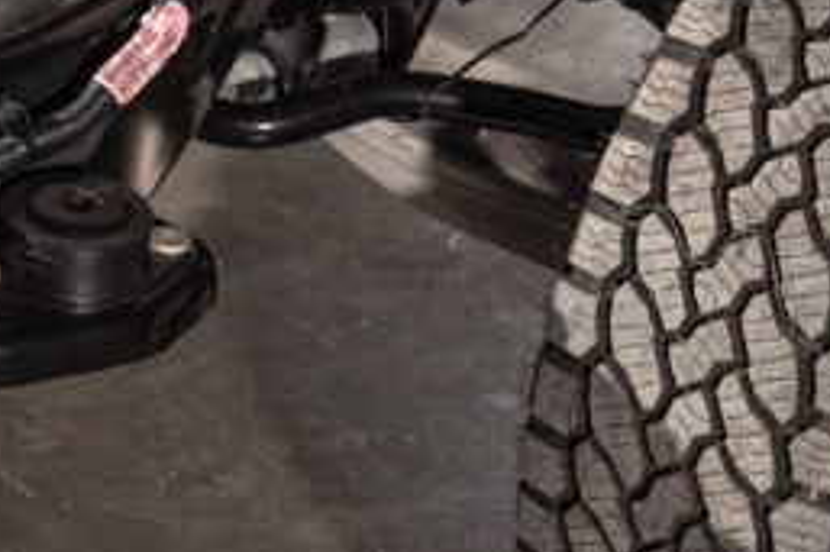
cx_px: -465
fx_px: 4861
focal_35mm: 211
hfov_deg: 9.5
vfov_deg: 6.4
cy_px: -366
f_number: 6.3
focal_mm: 53
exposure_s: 1/80
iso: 1250
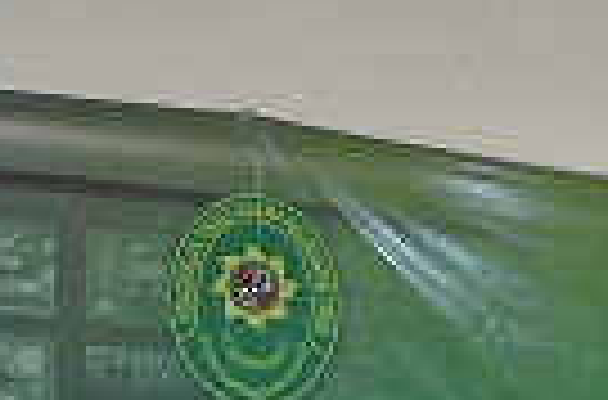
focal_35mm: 309
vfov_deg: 4.3
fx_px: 5200
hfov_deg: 6.6
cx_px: 926
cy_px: 906
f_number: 6.3
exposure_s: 1/60
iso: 1600
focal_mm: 40
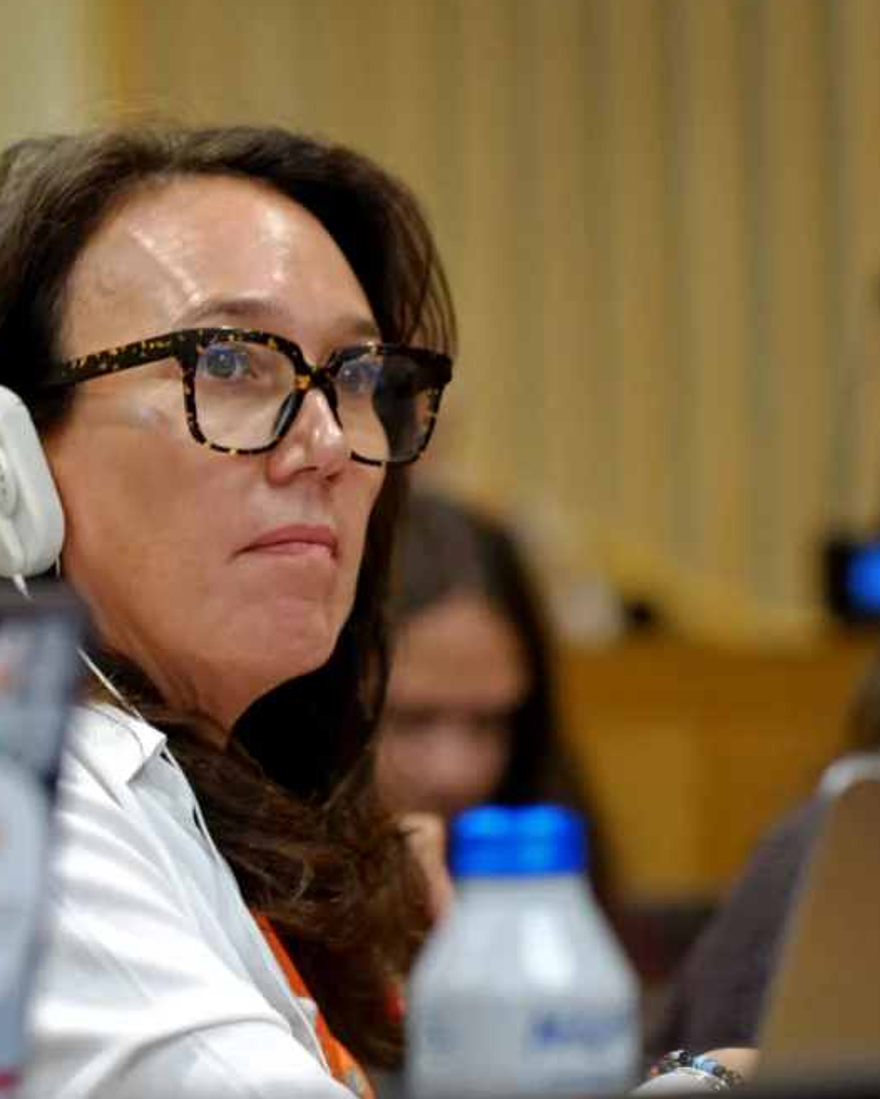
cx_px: 182
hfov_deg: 10.7
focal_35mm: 144
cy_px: 488
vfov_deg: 13.4
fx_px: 4686
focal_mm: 56
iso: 400
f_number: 1.4
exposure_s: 1/125
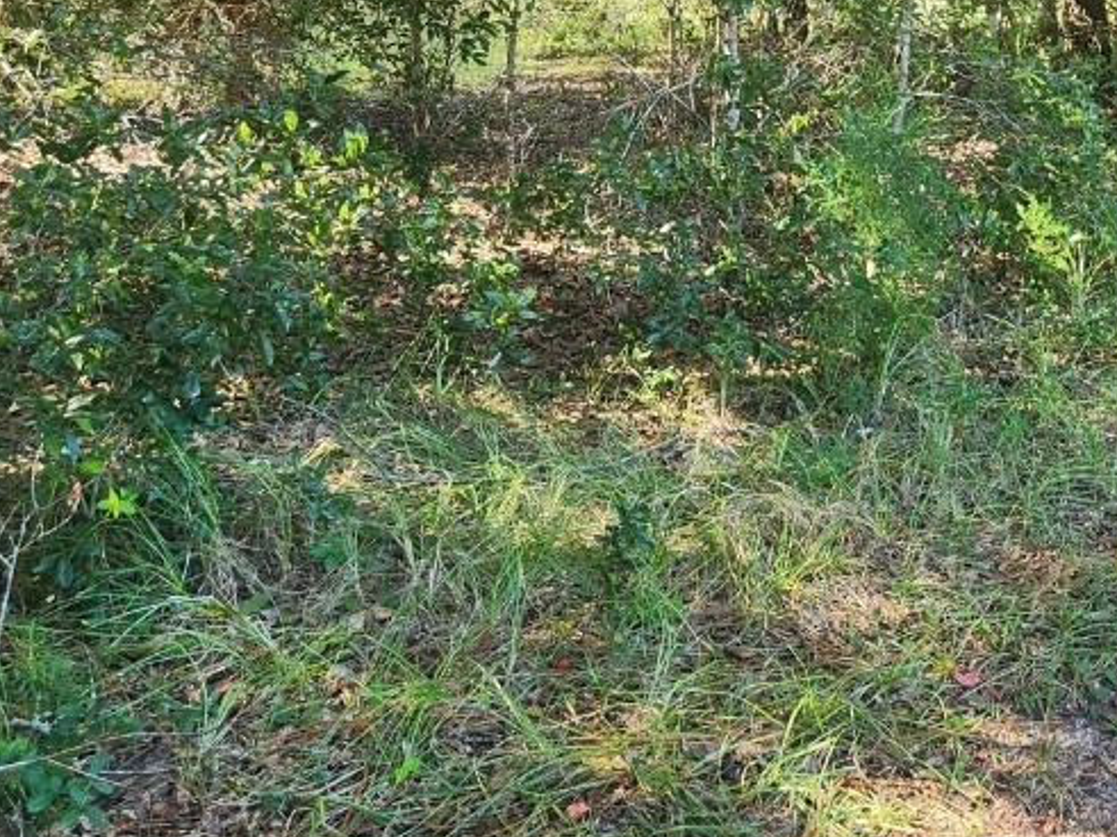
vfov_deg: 29.4
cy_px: 136
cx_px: 855
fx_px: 1549
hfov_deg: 38.5
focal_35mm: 48
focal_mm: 5.4
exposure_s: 1/180
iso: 80
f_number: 1.8
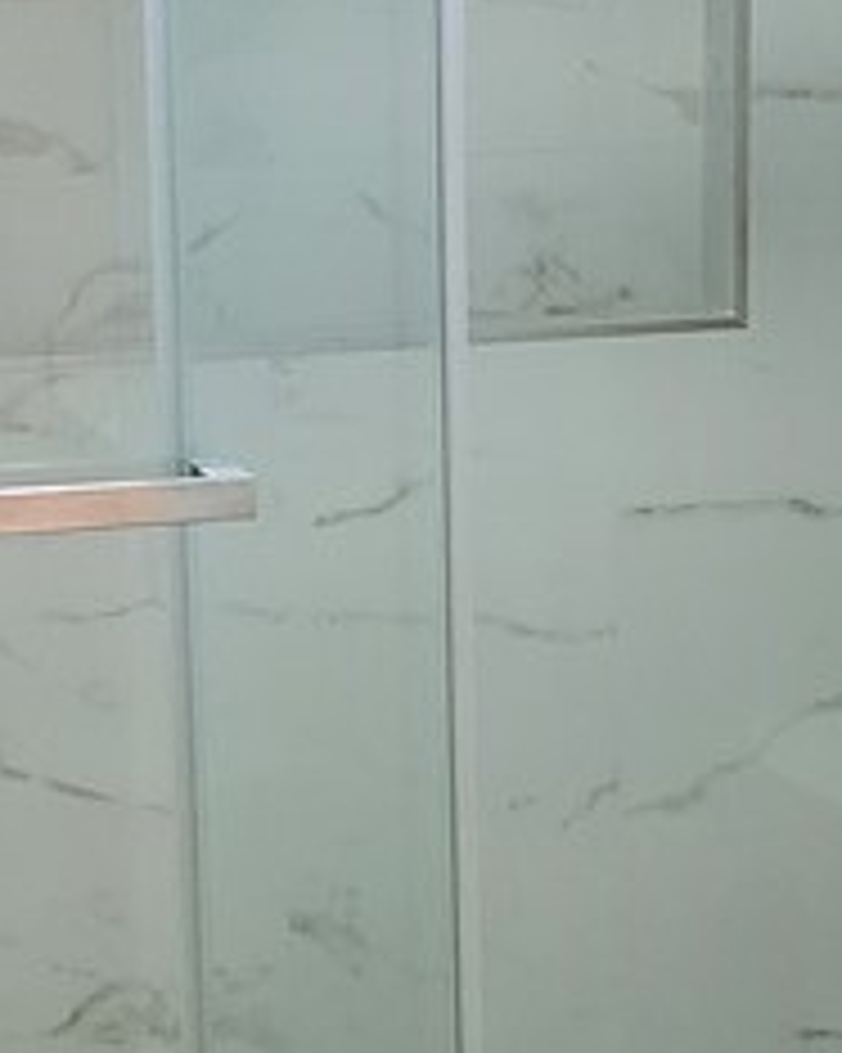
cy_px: 630
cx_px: 131
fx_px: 3460
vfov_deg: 17.3
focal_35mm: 111
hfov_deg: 13.8
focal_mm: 4.3
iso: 320
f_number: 2.4
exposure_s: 1/120
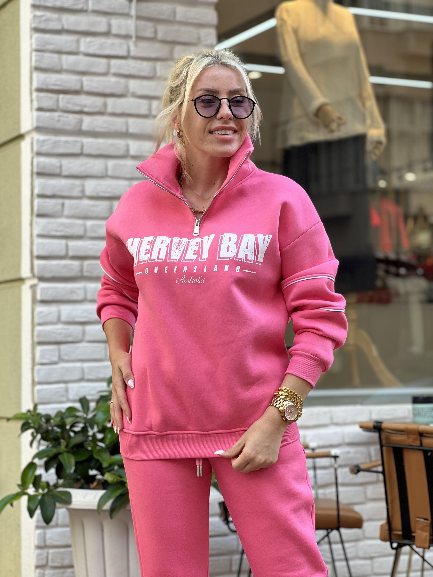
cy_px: 288
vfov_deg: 25.3
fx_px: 1284
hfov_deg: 19.1
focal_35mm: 77
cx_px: 216
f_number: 2.8
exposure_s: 1/121
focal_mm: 9
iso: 32
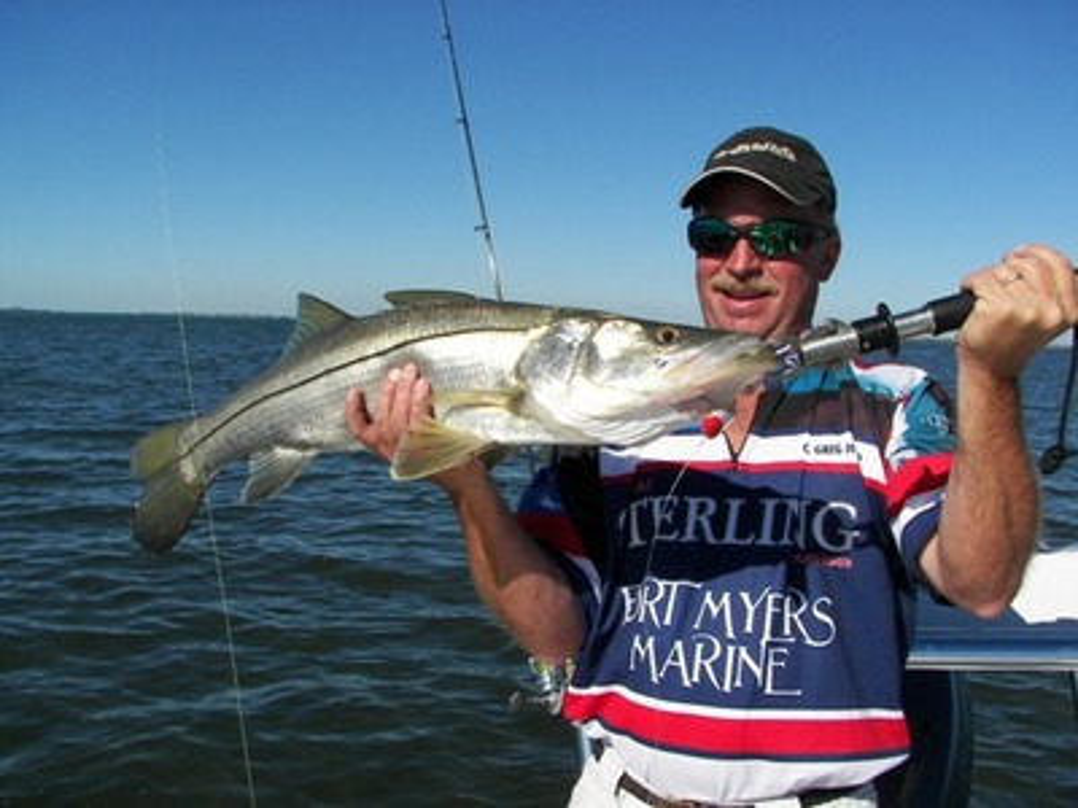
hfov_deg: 51.4
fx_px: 1121
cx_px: 539
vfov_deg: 39.7
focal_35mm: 36
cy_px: 404
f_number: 5.6
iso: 50
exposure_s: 1/500
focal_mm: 6
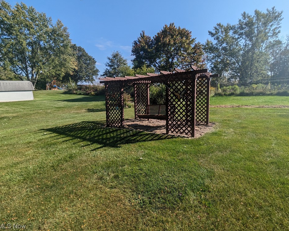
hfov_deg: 89.5
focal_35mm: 17
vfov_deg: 77.0
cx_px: 153
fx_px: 145
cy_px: 113
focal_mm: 2.35
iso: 52
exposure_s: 1/2160
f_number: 2.2
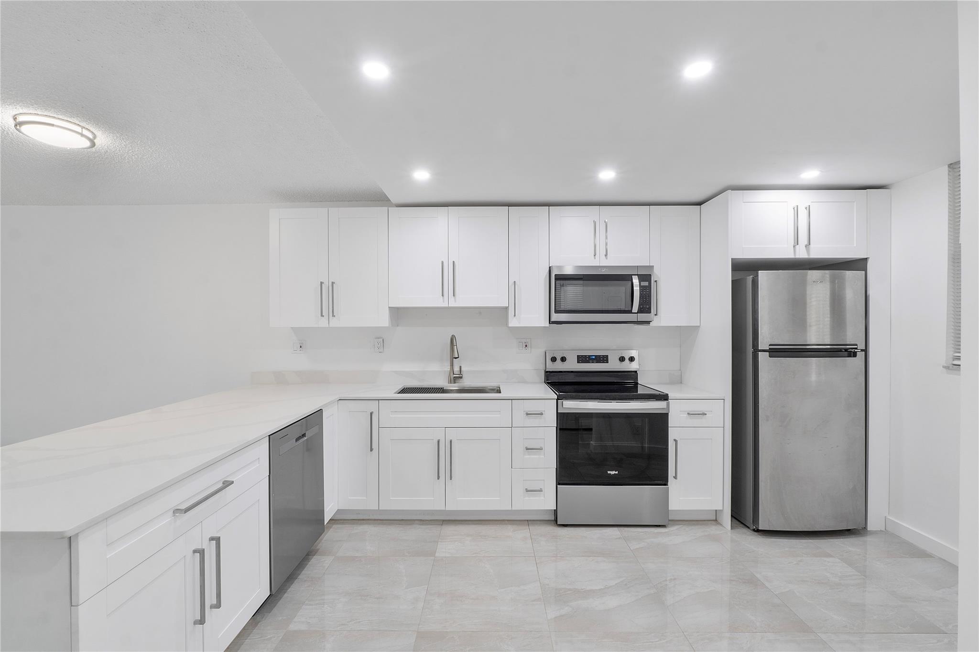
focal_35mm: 15
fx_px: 408
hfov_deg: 100.4
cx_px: 490
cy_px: 326
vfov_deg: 77.3
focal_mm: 10
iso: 160
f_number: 11
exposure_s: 1/8
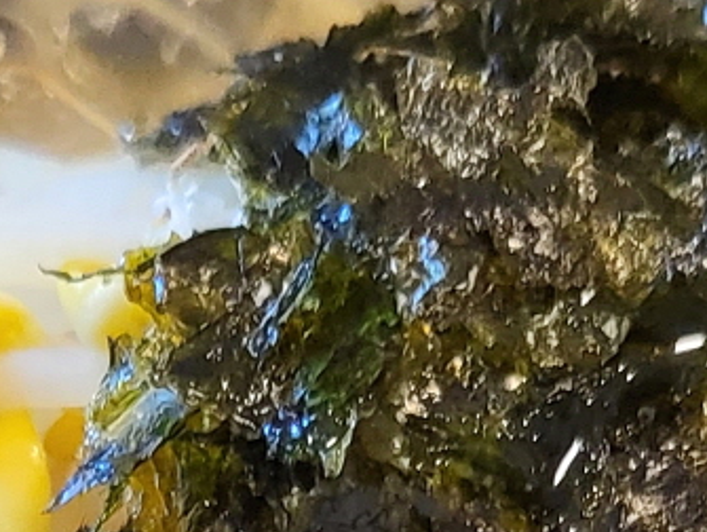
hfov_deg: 12.7
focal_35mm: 155
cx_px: 247
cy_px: 1129
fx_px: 3169
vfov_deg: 8.9
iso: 320
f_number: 1.8
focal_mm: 4.25
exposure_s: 1/120
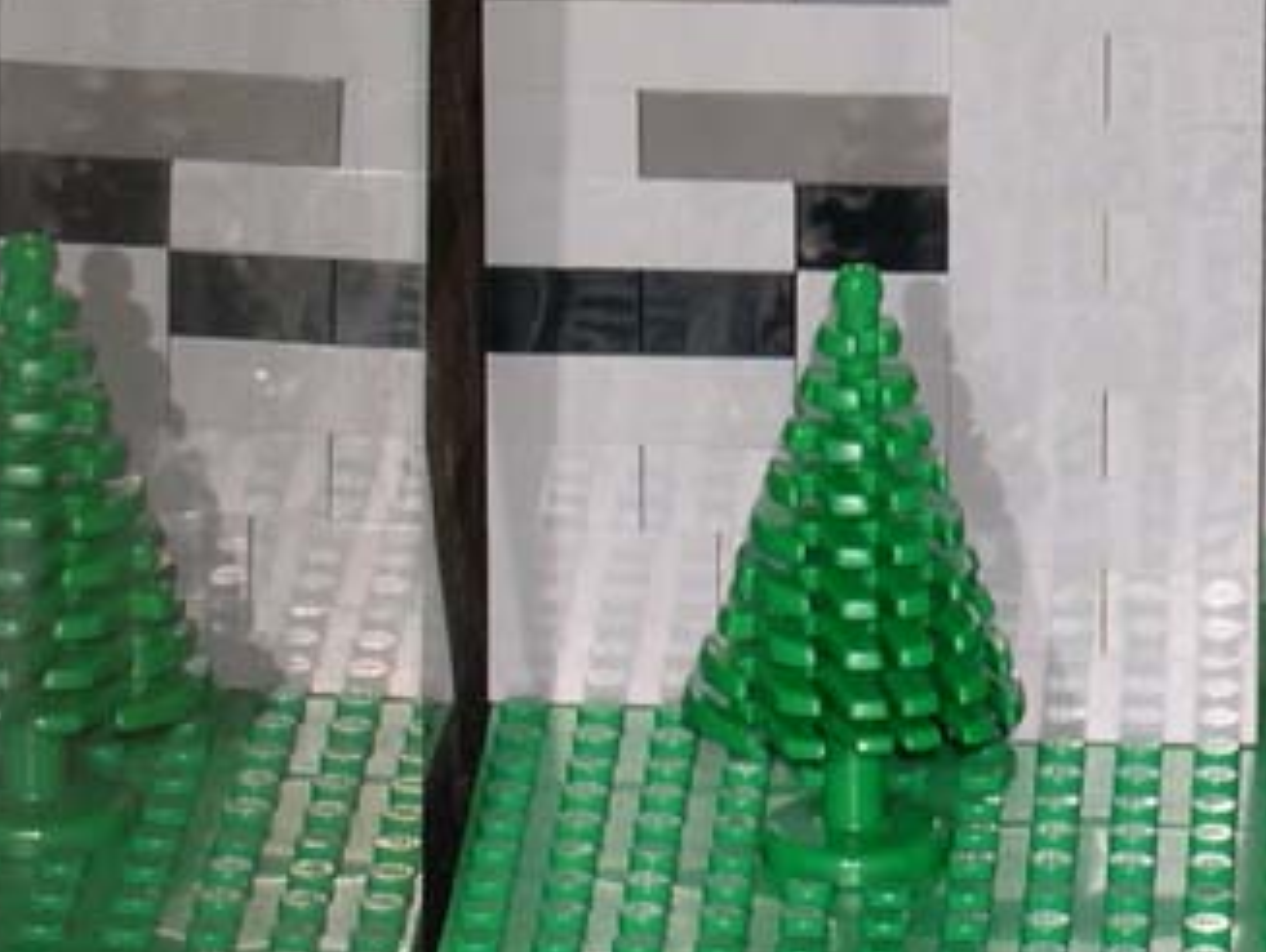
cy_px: 476
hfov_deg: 6.2
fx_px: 11680
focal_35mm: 319
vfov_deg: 4.7
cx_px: 1549
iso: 100
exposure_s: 1/60
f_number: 4.8
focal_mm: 21.6
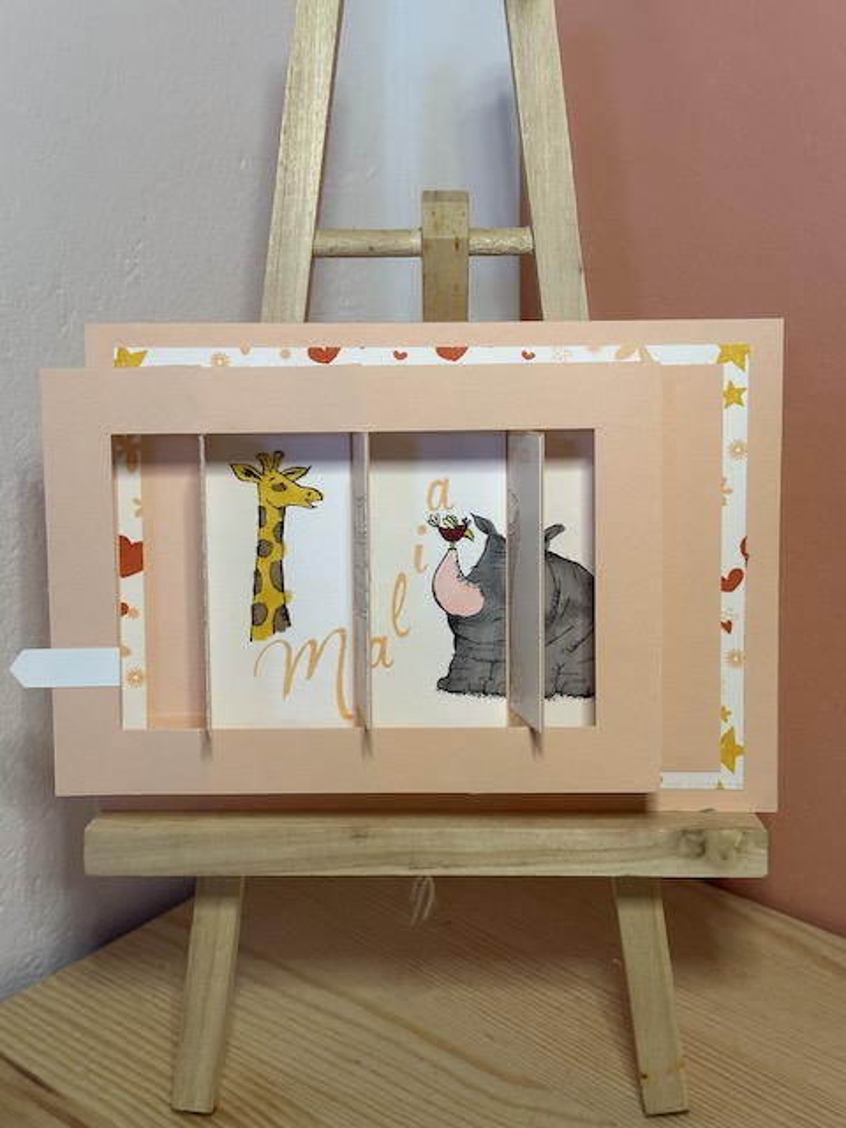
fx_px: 1564
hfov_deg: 30.3
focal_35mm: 48
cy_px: 564
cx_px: 423
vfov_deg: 39.7
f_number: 1.78
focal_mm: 6.86
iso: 160
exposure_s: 1/60
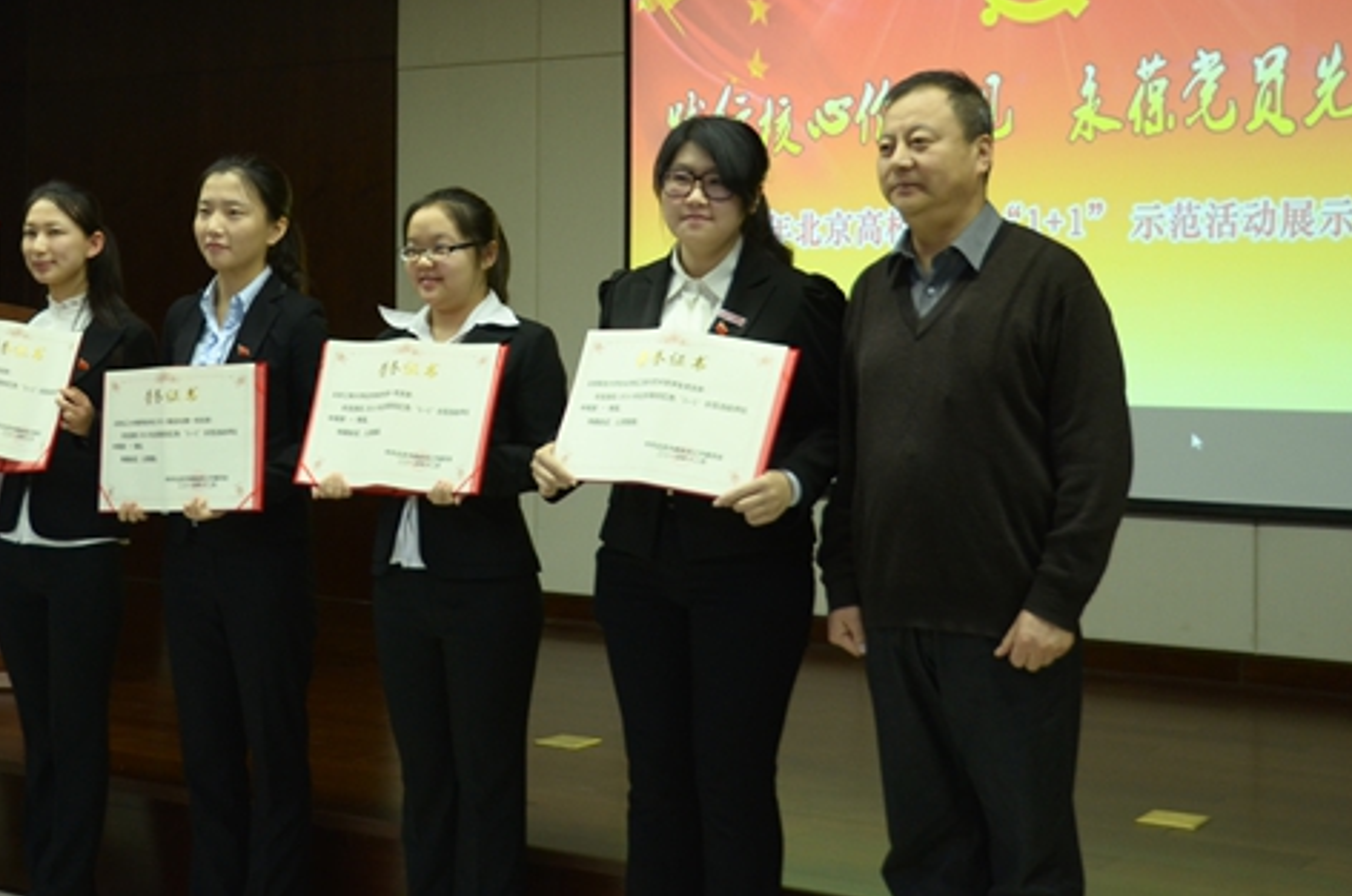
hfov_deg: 32.6
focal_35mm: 61
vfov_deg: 22.0
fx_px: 2287
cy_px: 263
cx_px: 418
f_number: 4
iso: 500
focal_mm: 24
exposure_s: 1/50
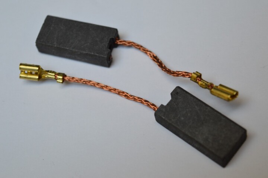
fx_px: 614
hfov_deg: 24.6
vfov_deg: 16.5
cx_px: 134
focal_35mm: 82
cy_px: 89
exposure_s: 1/125
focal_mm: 55
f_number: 5.6
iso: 400
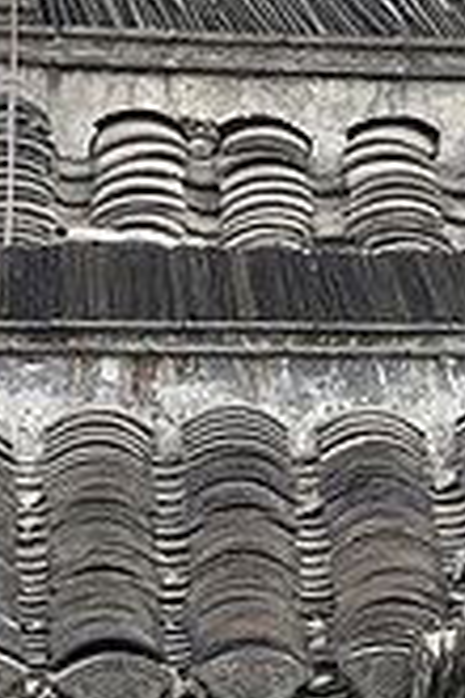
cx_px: 793
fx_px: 7498
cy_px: -613
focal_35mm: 387
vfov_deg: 5.2
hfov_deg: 3.5
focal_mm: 80
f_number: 16
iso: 320
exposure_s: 1/200
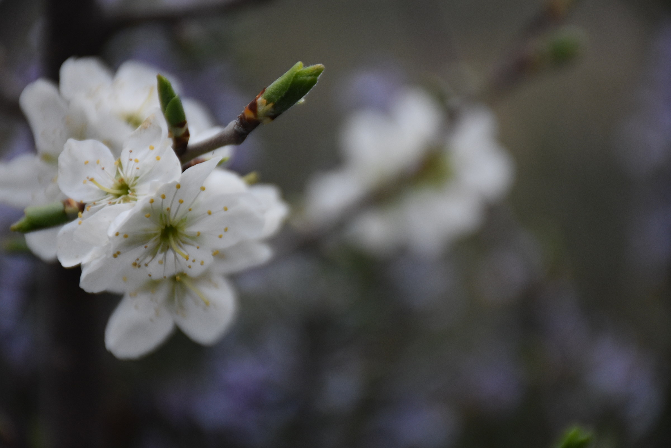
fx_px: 3914
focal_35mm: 210
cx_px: 336
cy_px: 224
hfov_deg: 9.8
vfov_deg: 6.5
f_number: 5.6
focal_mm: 140
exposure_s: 1/400
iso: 1000
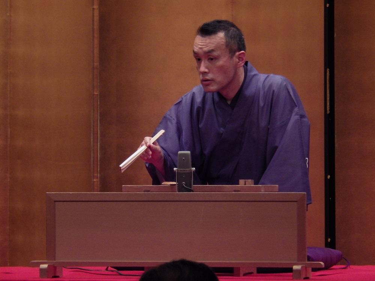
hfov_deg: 6.3
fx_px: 3434
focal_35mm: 317
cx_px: 188
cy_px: 140
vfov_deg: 4.7
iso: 400
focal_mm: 56.8
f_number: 5.9
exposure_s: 1/60
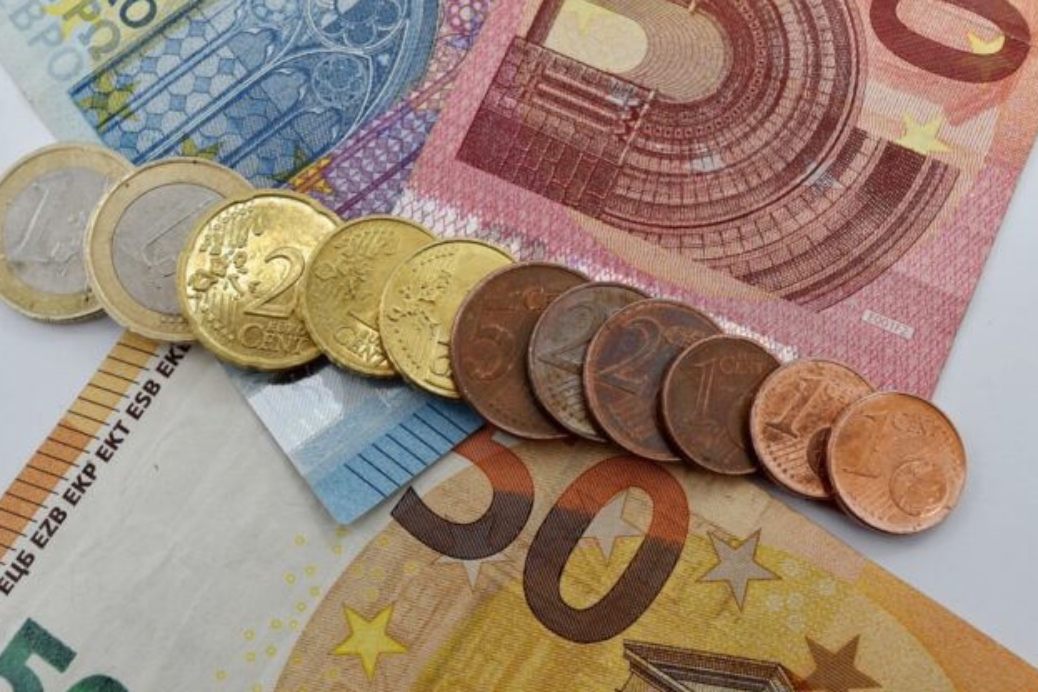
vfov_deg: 25.2
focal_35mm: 54
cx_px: 442
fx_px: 1545
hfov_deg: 37.0
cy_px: 292
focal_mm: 29
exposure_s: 1/125
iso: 100
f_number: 10
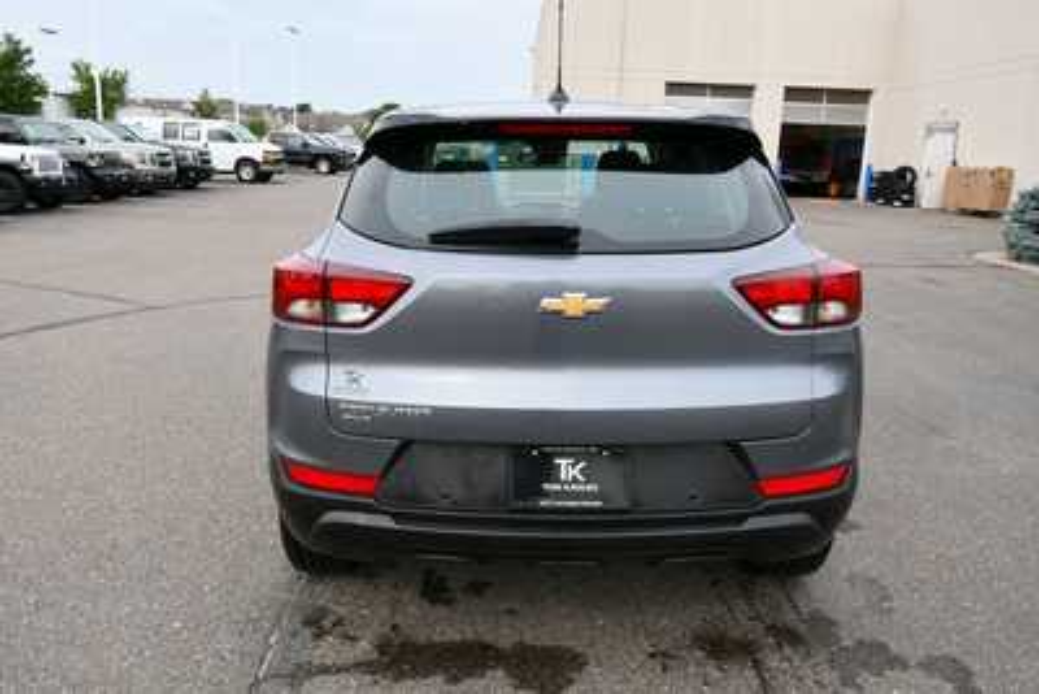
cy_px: 347
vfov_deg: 43.6
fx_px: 866
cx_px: 520
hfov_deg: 61.9
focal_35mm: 30
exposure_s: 1/250
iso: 200
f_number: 7.1
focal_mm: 20
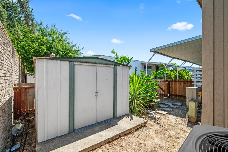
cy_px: 76
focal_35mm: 16
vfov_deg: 73.7
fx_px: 101
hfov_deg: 96.7
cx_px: 114
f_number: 8
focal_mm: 16
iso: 200
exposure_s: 1/200
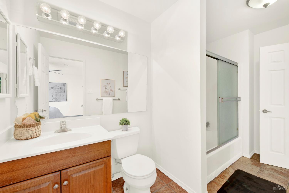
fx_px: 112
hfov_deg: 104.2
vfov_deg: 81.3
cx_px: 144
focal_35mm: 14
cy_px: 96
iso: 100
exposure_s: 1
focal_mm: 14
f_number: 14
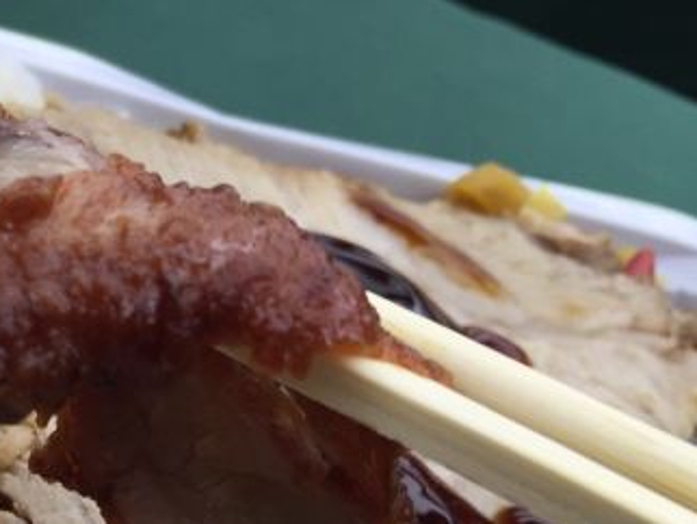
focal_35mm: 63
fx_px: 1269
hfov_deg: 28.9
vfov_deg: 22.4
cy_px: 532
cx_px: 9
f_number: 2.2
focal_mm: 4.15
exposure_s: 1/50
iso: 40
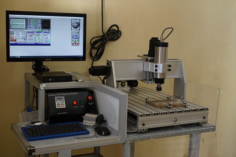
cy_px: 78
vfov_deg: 27.0
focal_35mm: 50
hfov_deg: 39.6
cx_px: 118
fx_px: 328
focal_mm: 50
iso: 1600
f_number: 2.8
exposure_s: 1/125
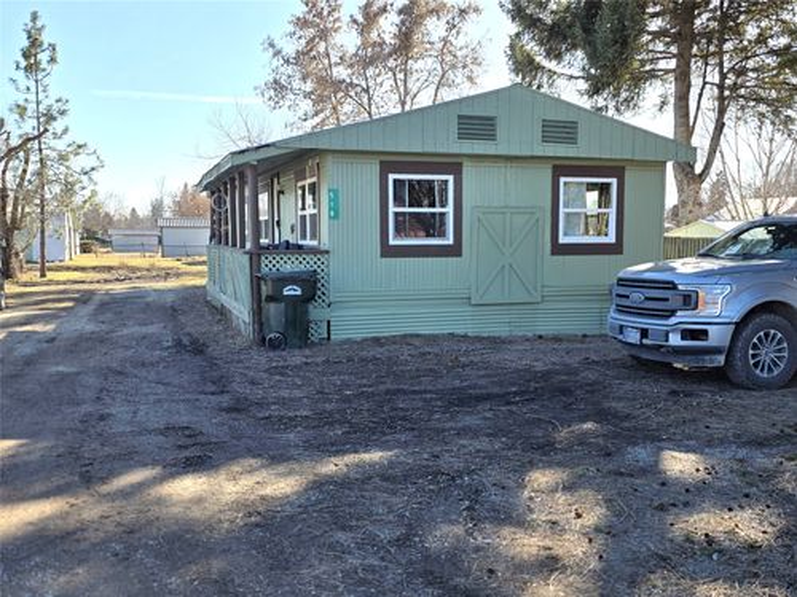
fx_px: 760
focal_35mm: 33
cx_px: 398
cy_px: 298
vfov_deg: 42.9
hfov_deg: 55.4
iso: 80
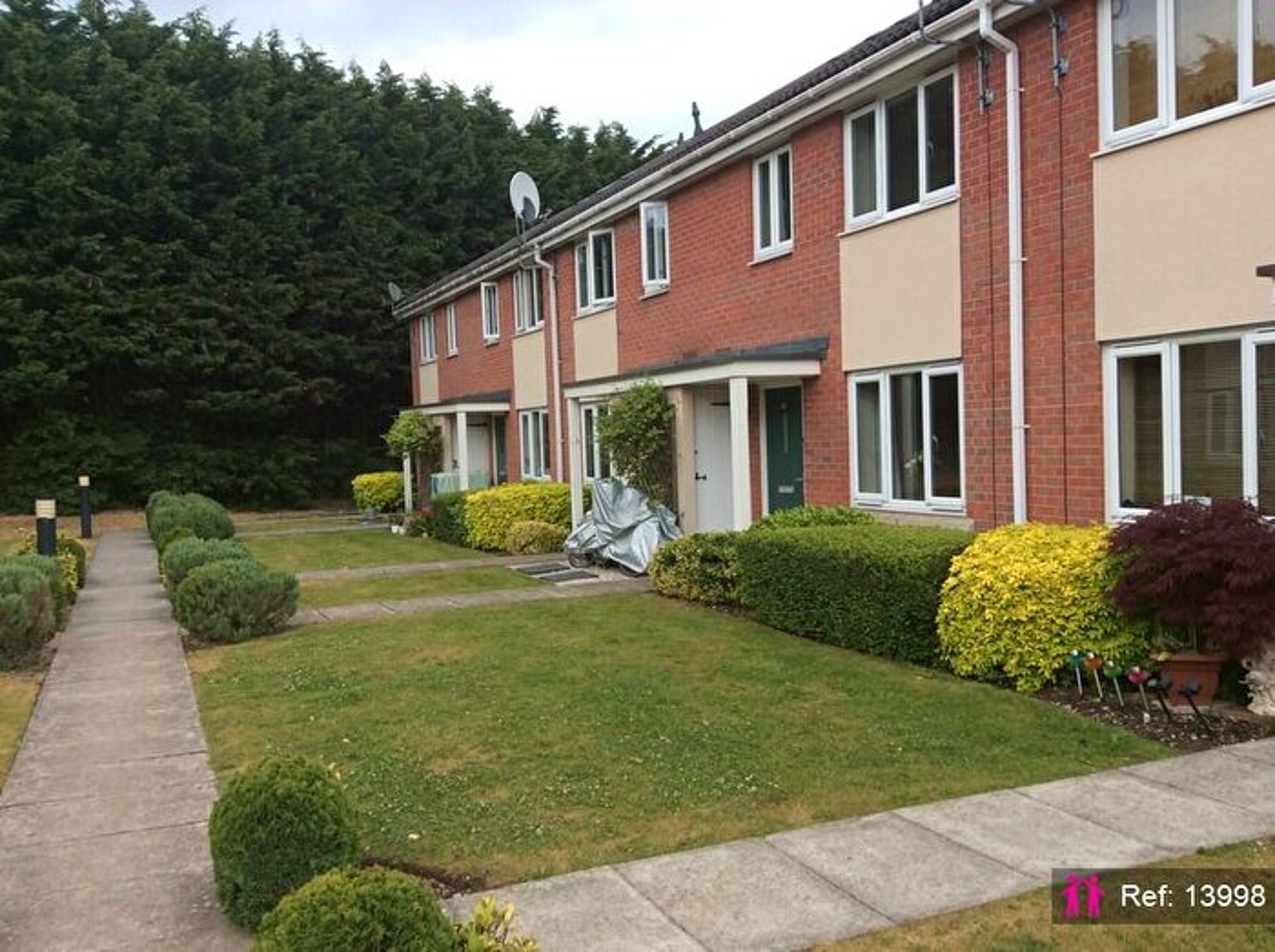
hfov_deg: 56.9
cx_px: 638
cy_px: 476
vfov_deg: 44.1
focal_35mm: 32
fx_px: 1177
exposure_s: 1/525
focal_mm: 3.3
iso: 32
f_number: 2.4
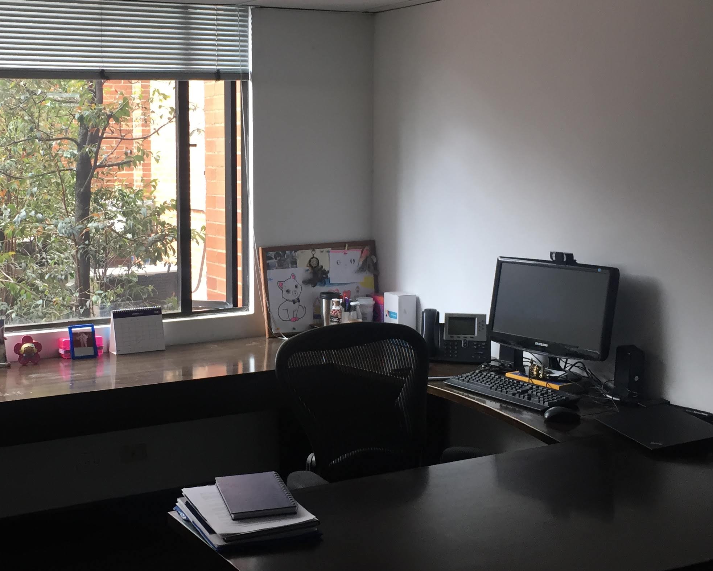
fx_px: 992
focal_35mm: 47
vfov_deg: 32.1
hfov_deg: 39.0
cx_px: 229
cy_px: 253
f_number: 2.2
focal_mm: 4.15
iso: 32
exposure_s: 1/40
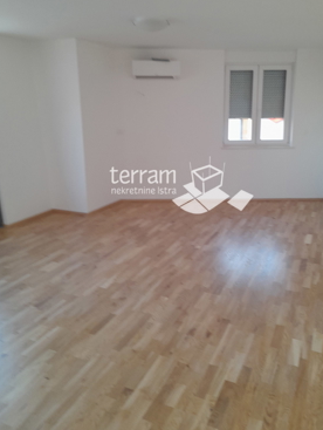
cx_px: 181
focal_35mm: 29
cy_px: 185
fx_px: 360
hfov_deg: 48.2
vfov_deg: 61.4
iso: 200
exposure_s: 1/50
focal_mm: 4.6
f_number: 2
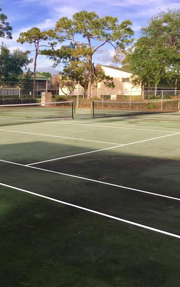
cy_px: 141
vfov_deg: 47.2
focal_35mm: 42
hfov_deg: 28.6
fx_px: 330
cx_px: 0
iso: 25
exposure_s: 1/565
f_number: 2.2
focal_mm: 4.15
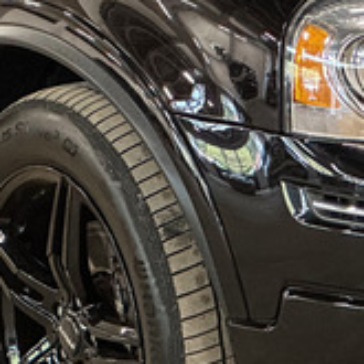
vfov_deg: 7.1
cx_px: 567
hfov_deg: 6.9
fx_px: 2950
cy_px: 88
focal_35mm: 248
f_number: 2.8
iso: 640
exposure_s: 1/50
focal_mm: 9
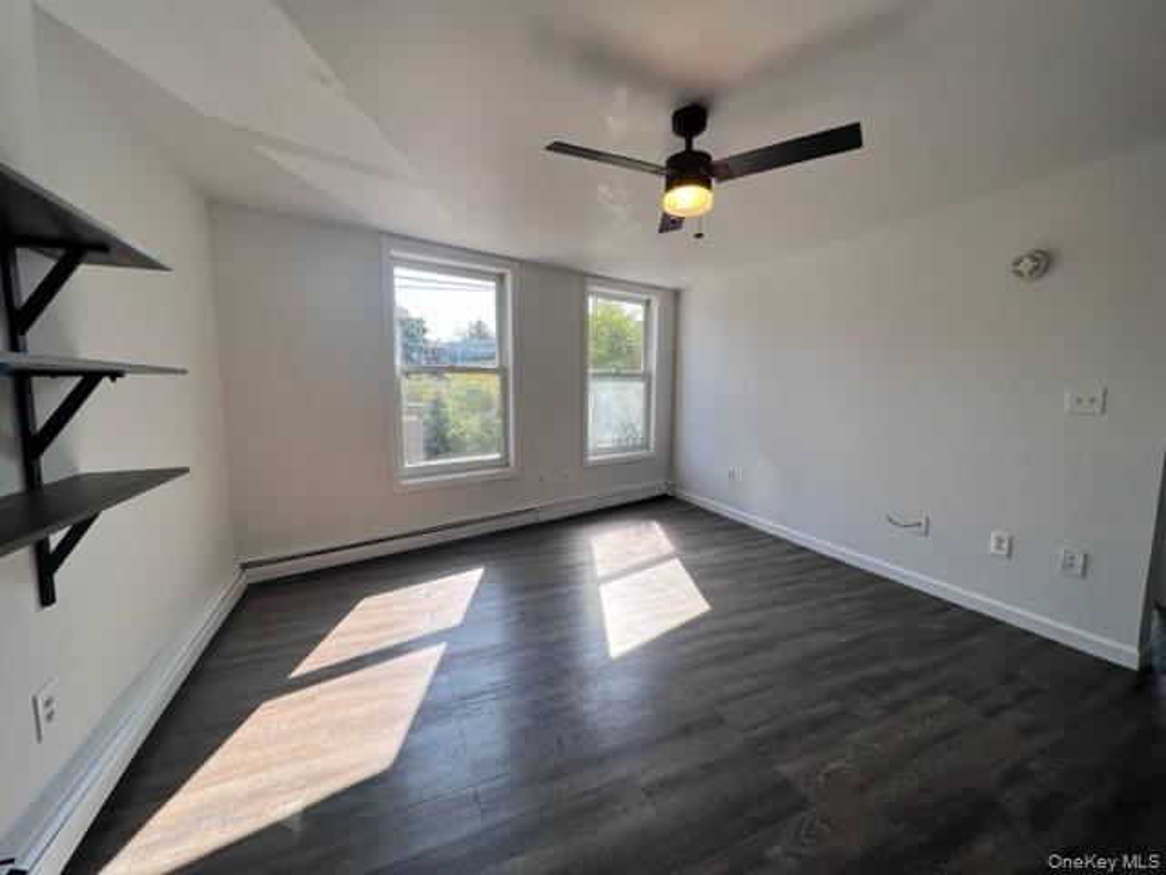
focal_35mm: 13
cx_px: 583
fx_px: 438
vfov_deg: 89.9
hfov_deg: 106.2
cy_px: 438
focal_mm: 1.57
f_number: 1.8
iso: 32
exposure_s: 1/358
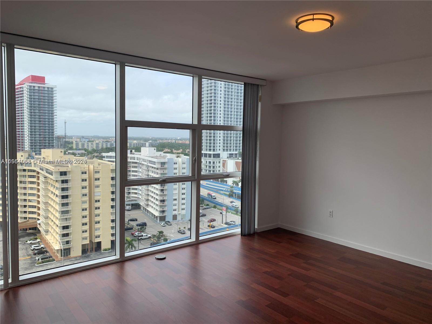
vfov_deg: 53.1
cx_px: 216
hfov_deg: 67.3
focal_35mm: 26
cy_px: 162
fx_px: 324
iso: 25
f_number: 1.8
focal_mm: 4.25
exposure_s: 1/441
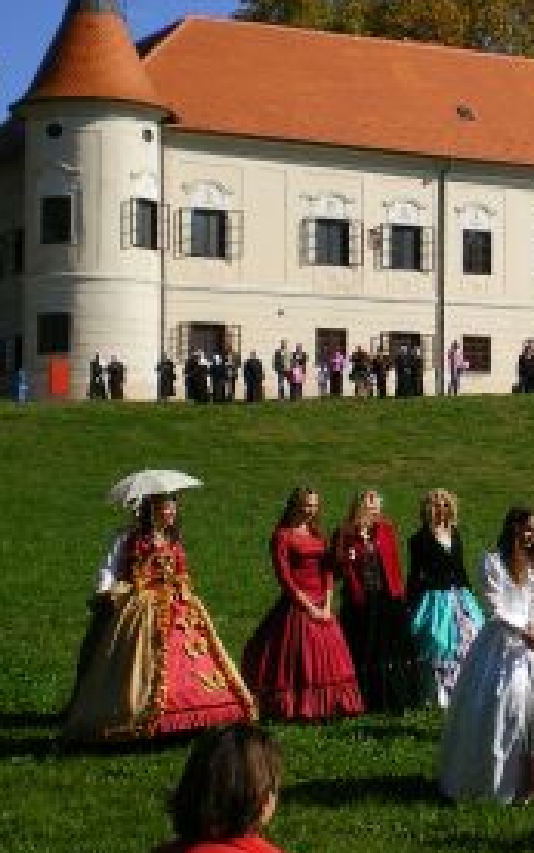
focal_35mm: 96
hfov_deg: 13.3
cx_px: 611
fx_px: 2231
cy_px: 329
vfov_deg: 21.6
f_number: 5.2
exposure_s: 1/400
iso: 64
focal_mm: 8.4
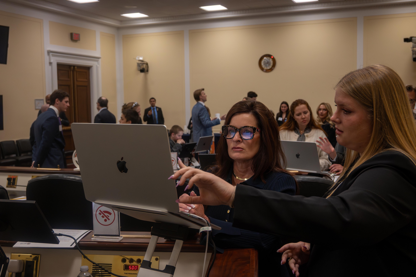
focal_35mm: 41
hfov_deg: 47.2
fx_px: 477
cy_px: 138
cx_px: 208
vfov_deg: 32.4
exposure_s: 1/160
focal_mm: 27.5
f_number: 4.5
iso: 1000
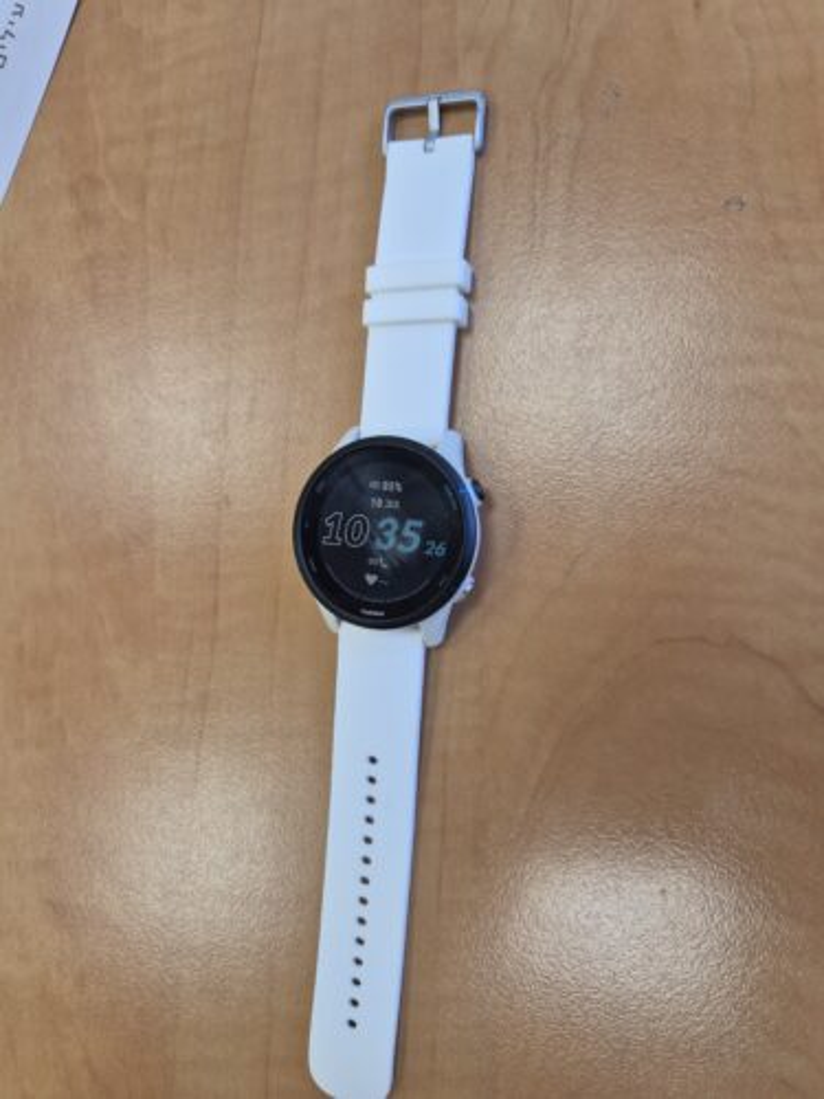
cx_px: 412
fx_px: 730
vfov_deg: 73.9
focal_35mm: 23
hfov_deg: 58.9
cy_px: 550
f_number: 1.8
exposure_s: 1/100
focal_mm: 5.4
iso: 80
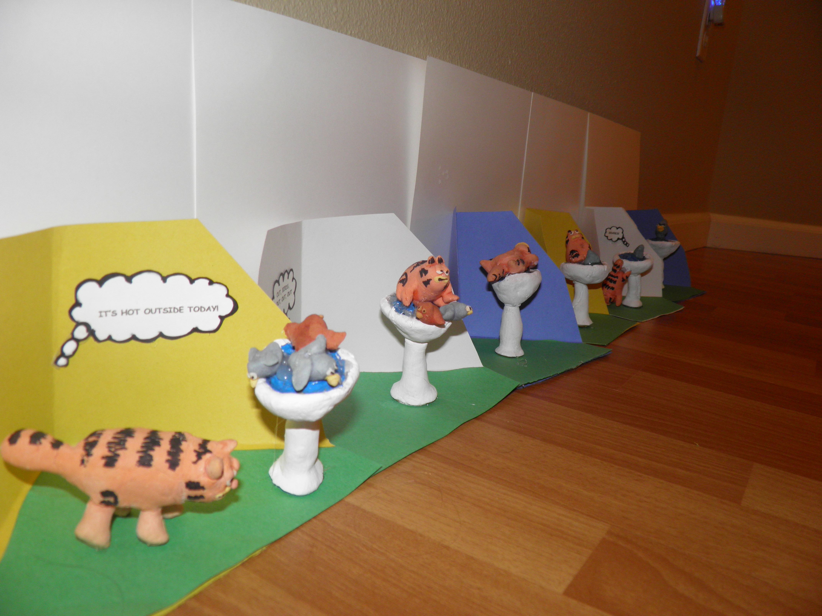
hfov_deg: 63.4
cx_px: 411
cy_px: 308
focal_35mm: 28
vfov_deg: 49.7
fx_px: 665
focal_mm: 4.9
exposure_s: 1/30
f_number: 2.8
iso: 100
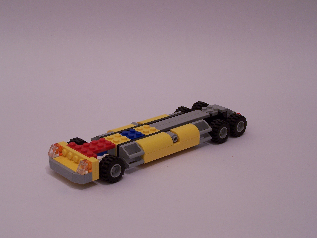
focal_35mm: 67
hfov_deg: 29.0
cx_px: 158
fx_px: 614
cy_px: 119
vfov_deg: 21.9
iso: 80
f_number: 3.2
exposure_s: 1/6
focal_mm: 11.1
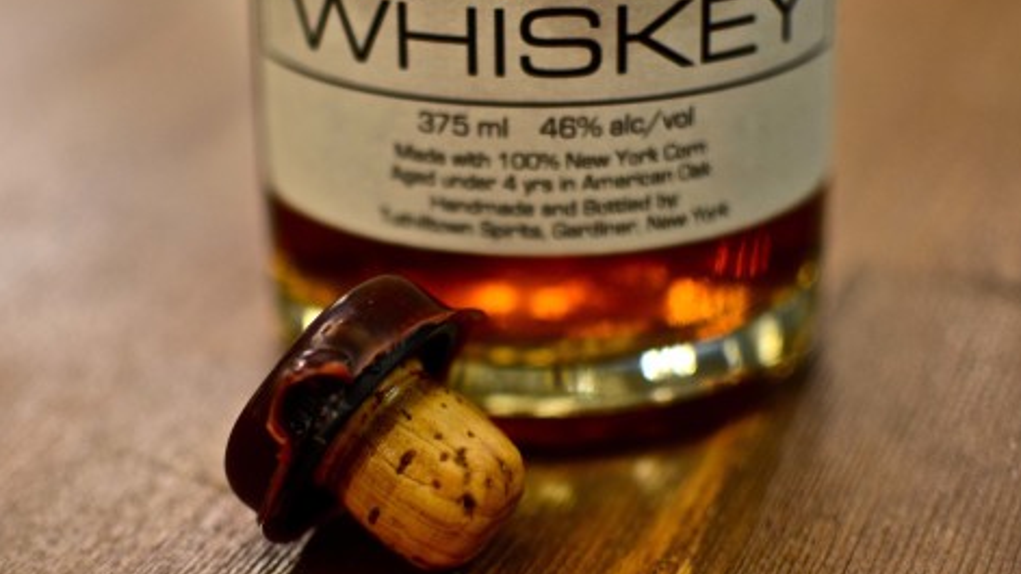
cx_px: 429
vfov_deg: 16.2
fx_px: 2023
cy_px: 293
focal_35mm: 75
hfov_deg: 28.3
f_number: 1.8
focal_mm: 35
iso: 200
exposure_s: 1/30
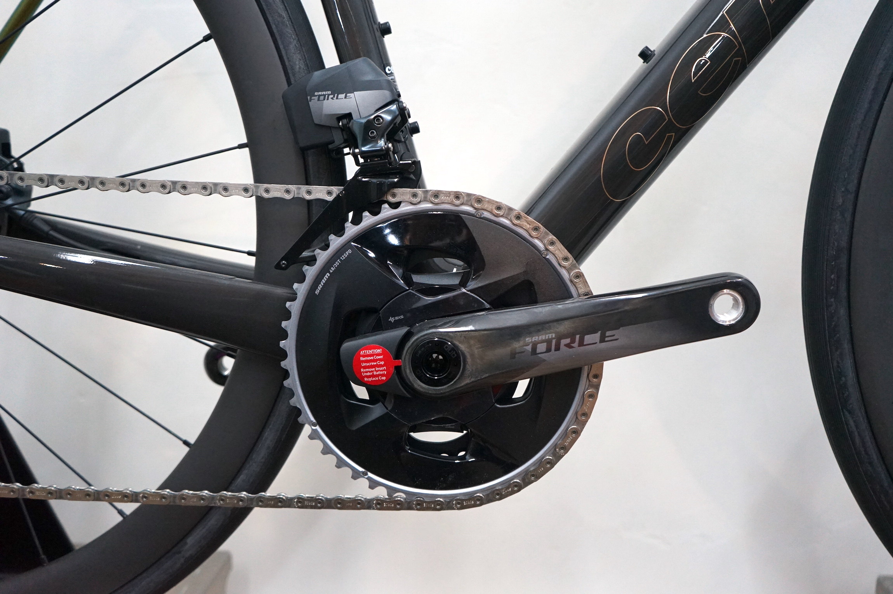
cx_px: 446
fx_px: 818
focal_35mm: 33
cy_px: 297
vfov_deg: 39.9
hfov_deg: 57.3
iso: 2500
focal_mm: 33
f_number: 4
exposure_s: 1/160
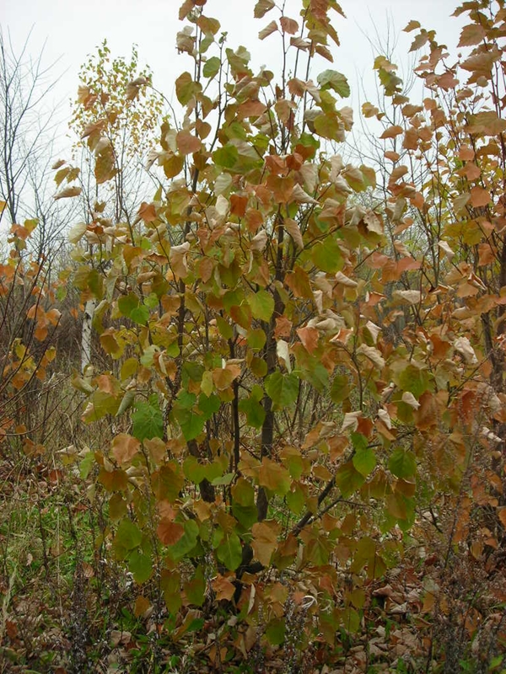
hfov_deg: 37.7
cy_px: 337
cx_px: 253
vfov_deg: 49.0
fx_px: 741
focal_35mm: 38
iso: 50
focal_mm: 6.3
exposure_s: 1/47.2
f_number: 3.2
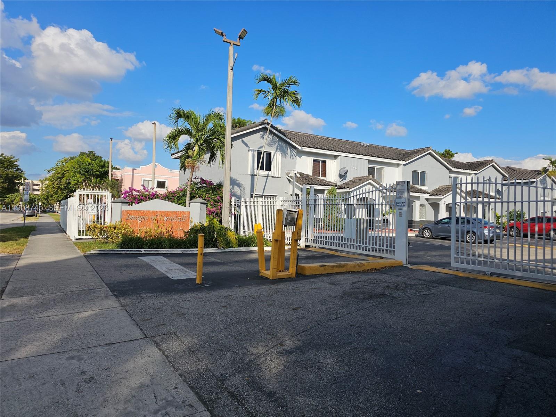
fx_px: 369
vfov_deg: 58.9
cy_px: 208
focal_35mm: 23
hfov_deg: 73.9
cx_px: 278
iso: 10
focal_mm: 6.3
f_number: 1.7
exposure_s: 1/970
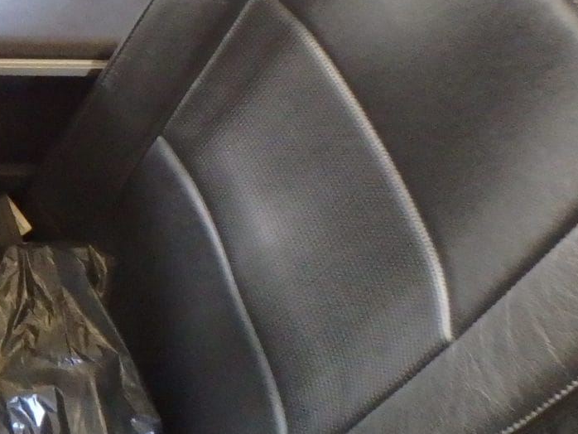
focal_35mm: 77
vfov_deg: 18.8
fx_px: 1286
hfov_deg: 21.6
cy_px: 43
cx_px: -264
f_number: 3.5
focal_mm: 3.7
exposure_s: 1/30
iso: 800
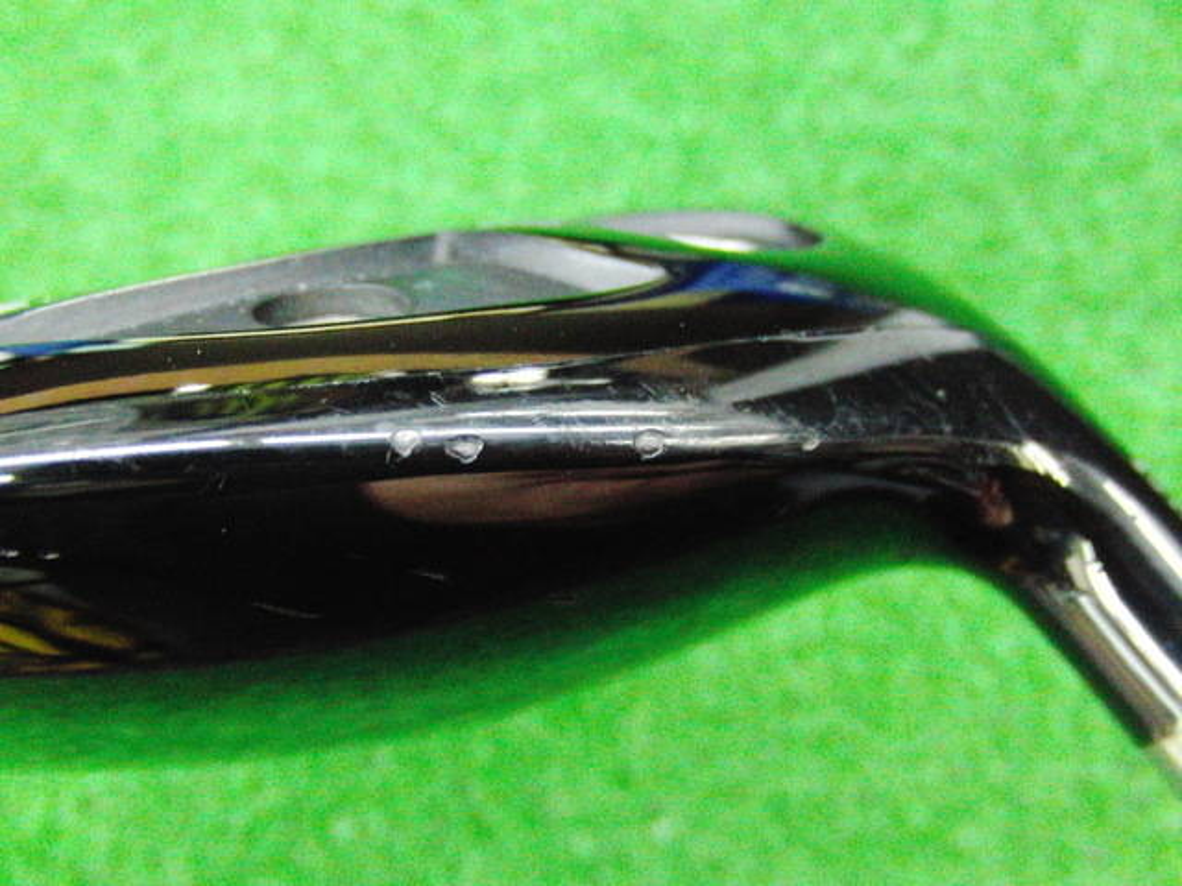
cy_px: 443
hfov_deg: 50.1
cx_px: 591
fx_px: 1263
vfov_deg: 38.7
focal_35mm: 37
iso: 3200
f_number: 3.6
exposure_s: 1/80
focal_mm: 6.42
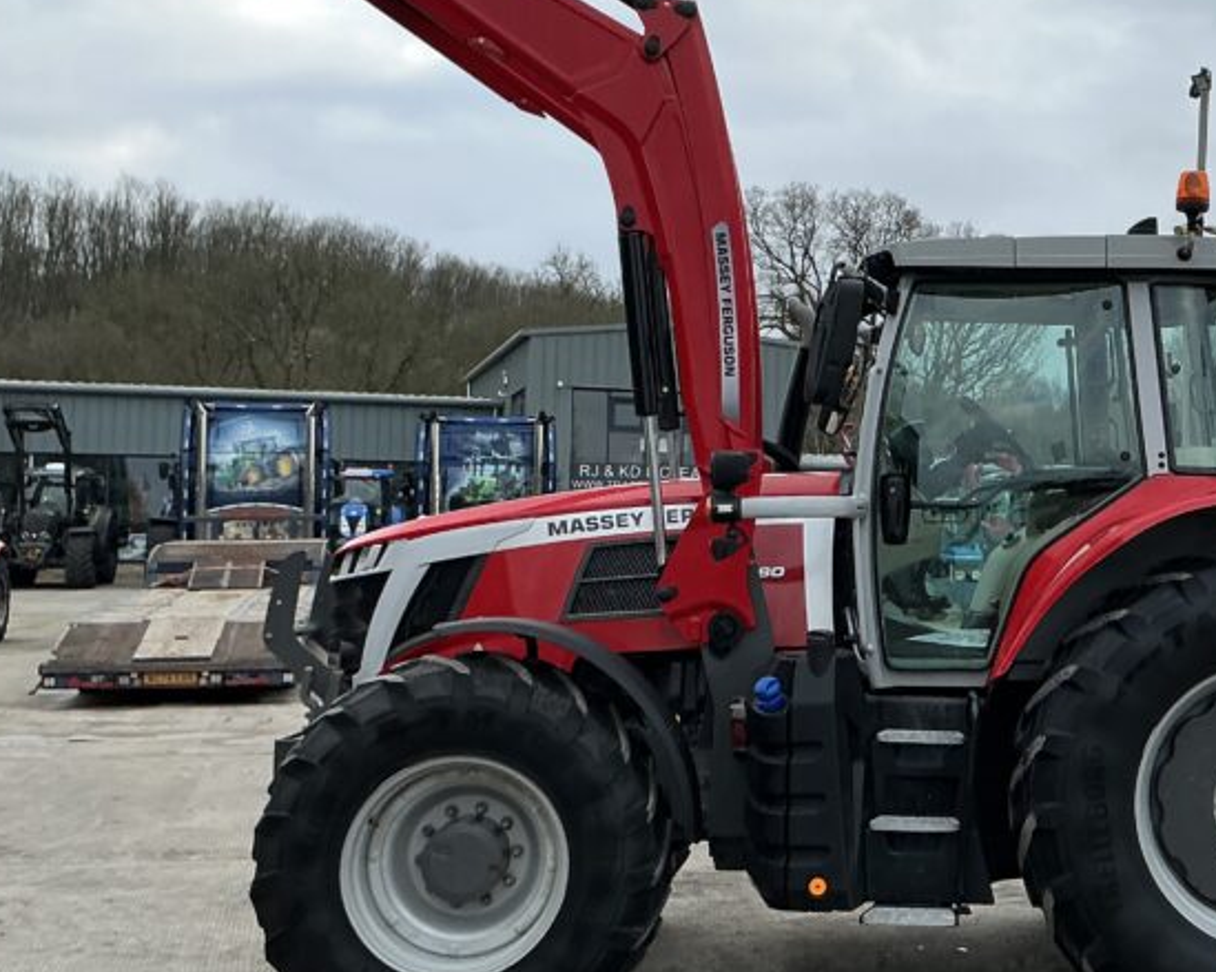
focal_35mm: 51
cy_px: 394
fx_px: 1835
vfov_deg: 29.6
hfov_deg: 35.5
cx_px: 963
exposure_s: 1/606
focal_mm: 3
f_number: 1.8
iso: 25
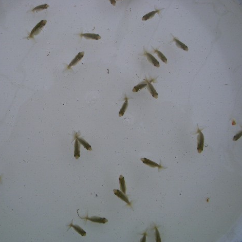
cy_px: 122
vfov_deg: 40.0
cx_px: 108
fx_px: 332
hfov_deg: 40.0
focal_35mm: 42
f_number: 4.3
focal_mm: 5.8
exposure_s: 1/500
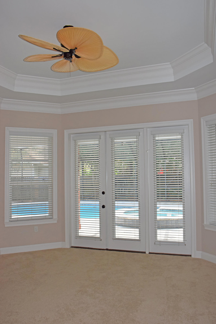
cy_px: 162
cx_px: 108
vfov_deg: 61.9
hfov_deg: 43.6
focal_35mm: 30
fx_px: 270
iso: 800
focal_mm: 20
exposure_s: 1/125
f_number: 5.6
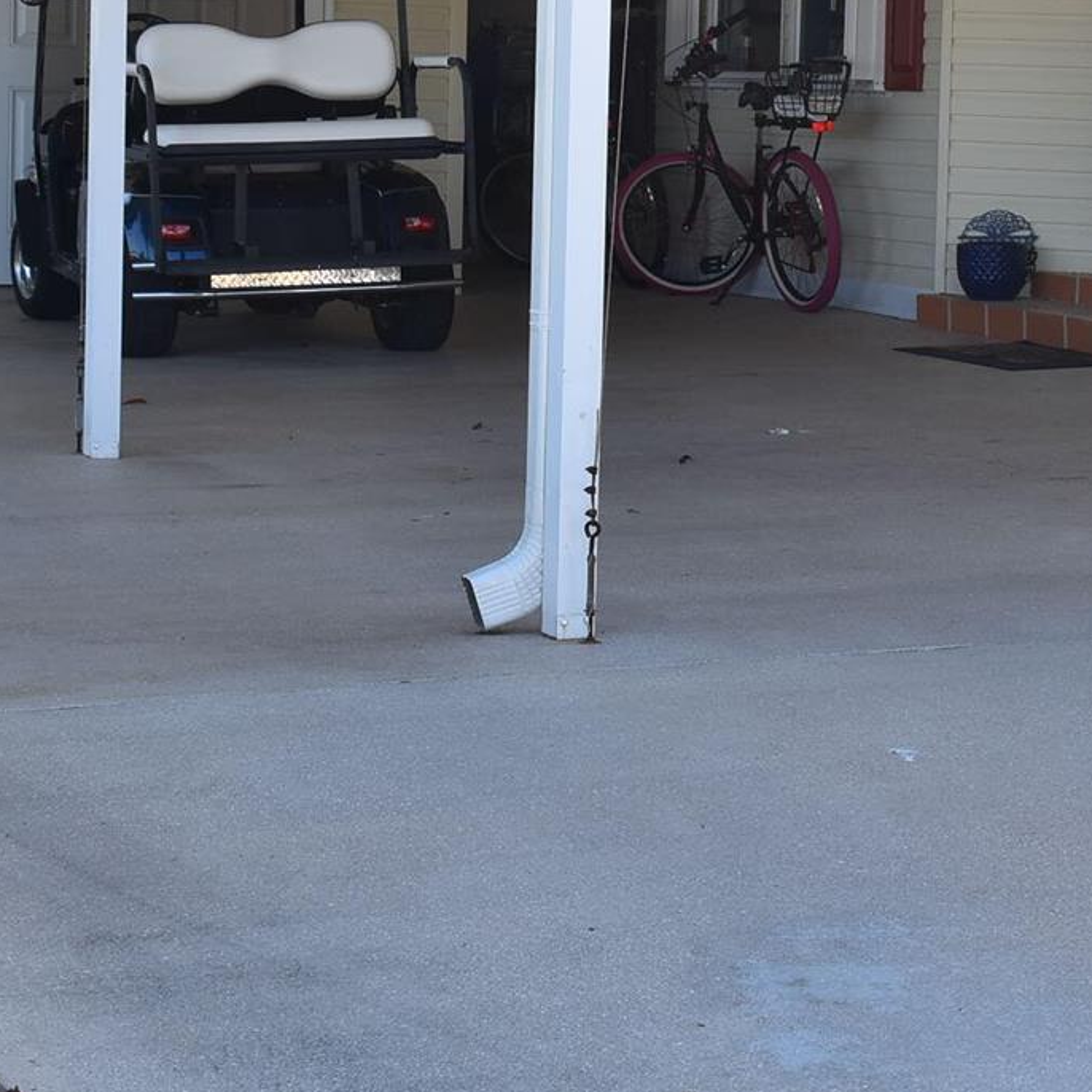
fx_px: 3533
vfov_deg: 17.5
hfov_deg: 17.5
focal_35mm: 99
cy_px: 320
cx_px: 808
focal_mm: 26
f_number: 8
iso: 400
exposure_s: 1/250
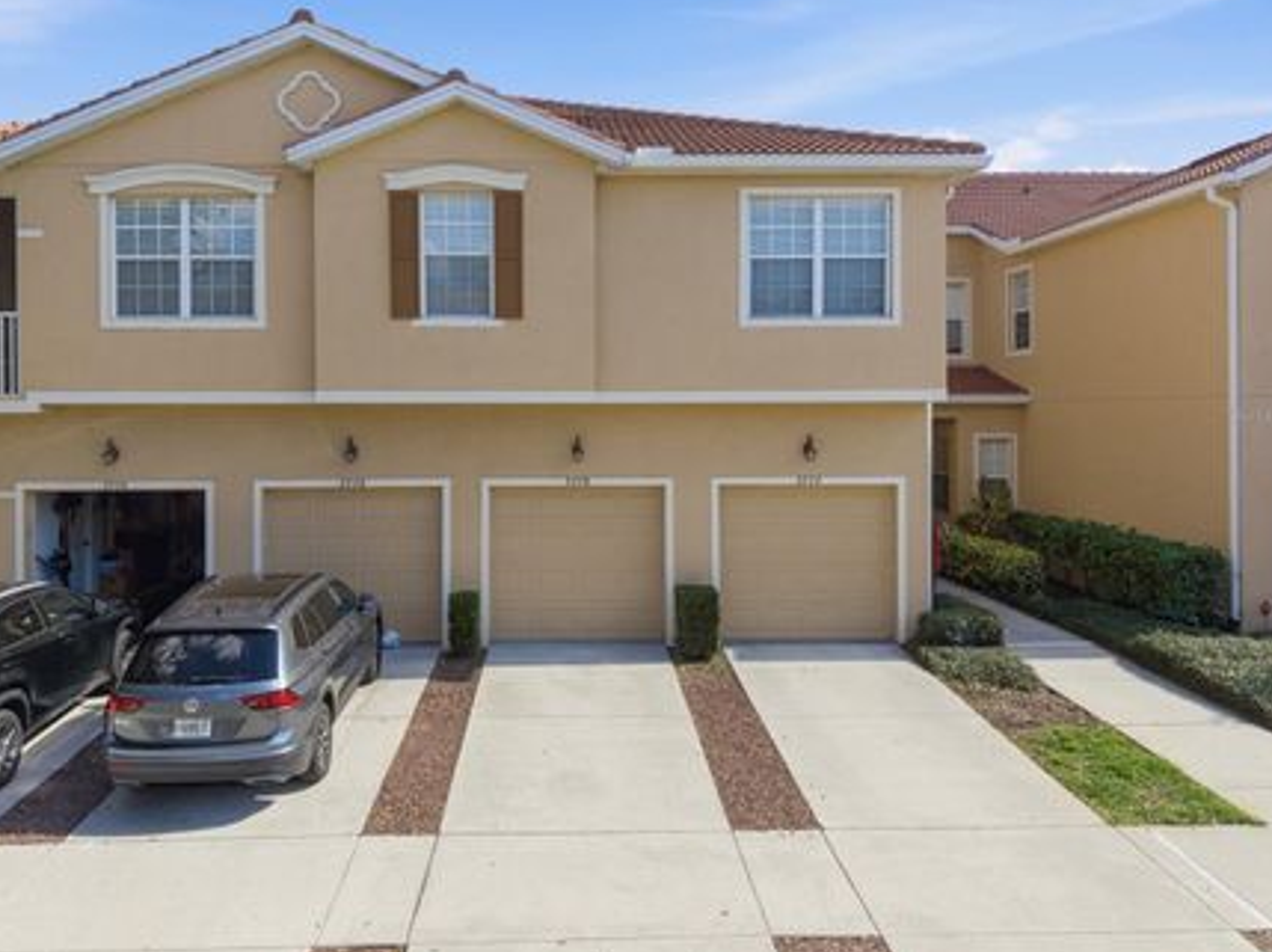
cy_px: 414
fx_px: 1028
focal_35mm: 28
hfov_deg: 63.3
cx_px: 572
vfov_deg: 49.5
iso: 200
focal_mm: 8.7
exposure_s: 1/5000
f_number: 1.8
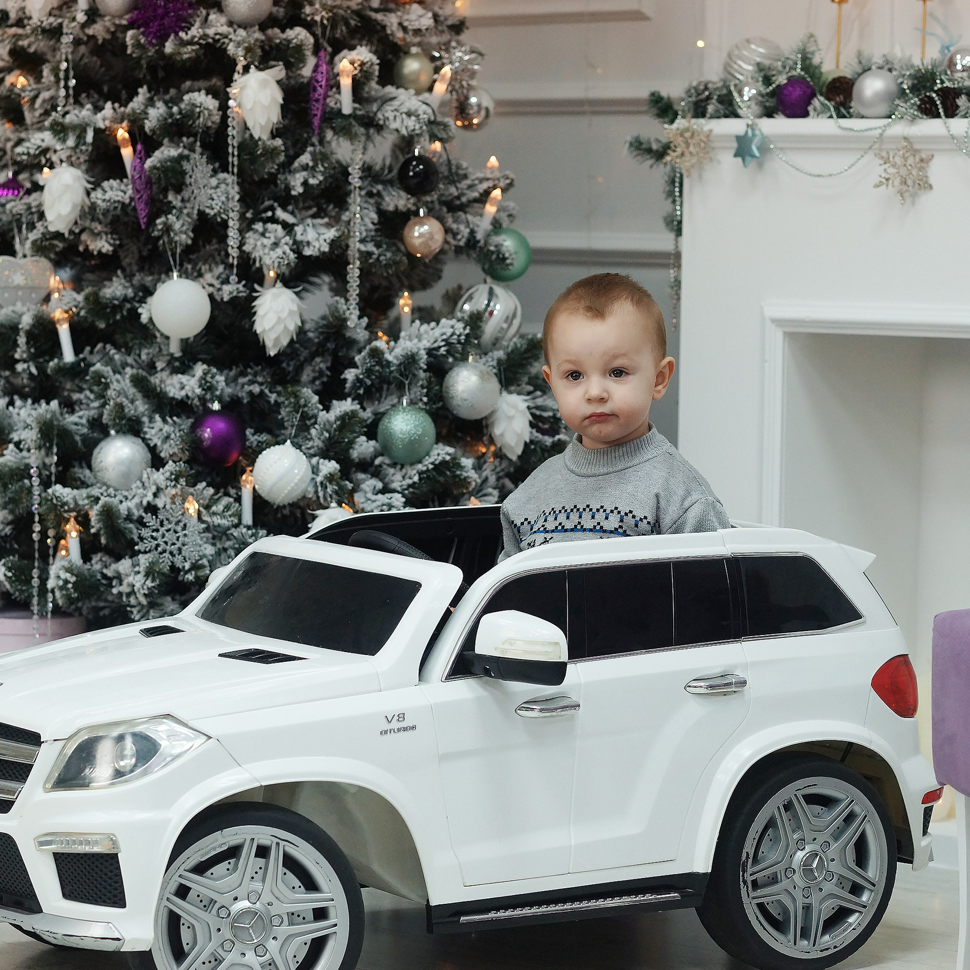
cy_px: 484
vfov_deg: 16.0
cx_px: 564
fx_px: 3456
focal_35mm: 109
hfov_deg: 16.0
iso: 1000
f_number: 4
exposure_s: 1/200
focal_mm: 85
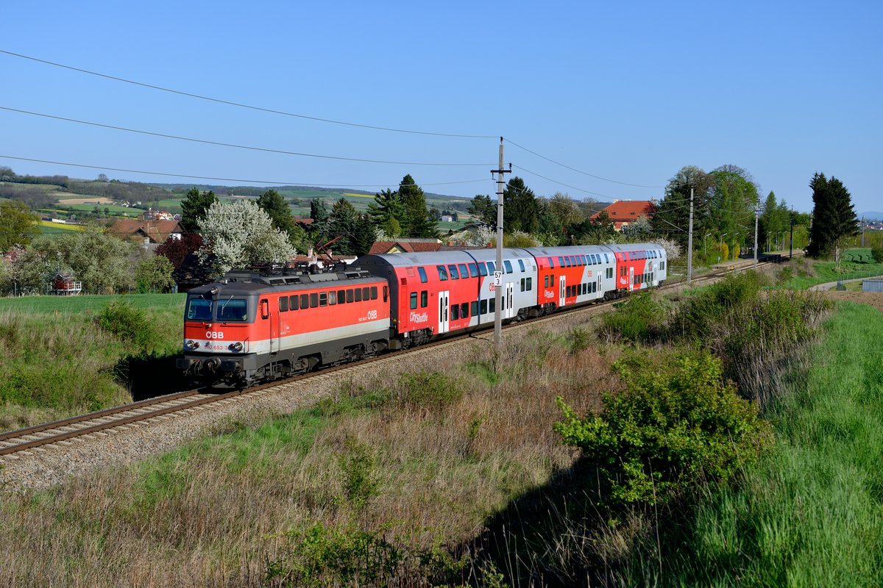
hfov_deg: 35.6
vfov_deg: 24.2
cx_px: 442
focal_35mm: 56
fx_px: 1373
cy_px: 294
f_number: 6.3
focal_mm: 56
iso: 250
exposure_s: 1/1600
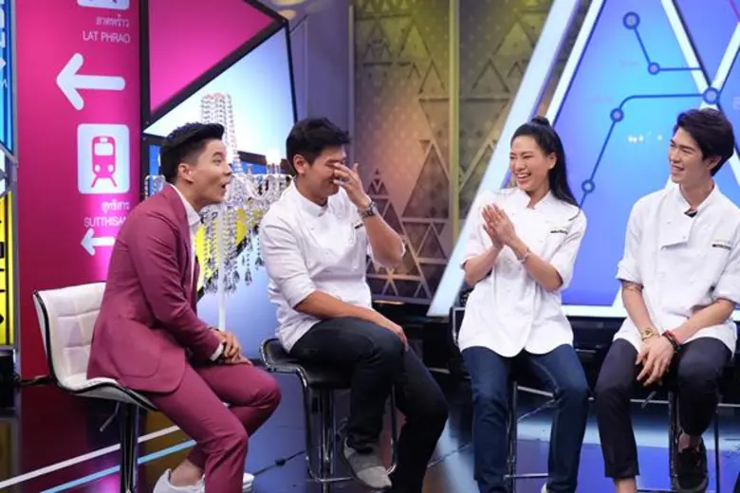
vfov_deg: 16.5
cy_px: 246
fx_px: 1706
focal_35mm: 83
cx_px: 370
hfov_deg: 24.5
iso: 500
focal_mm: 55
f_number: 4
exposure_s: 1/250
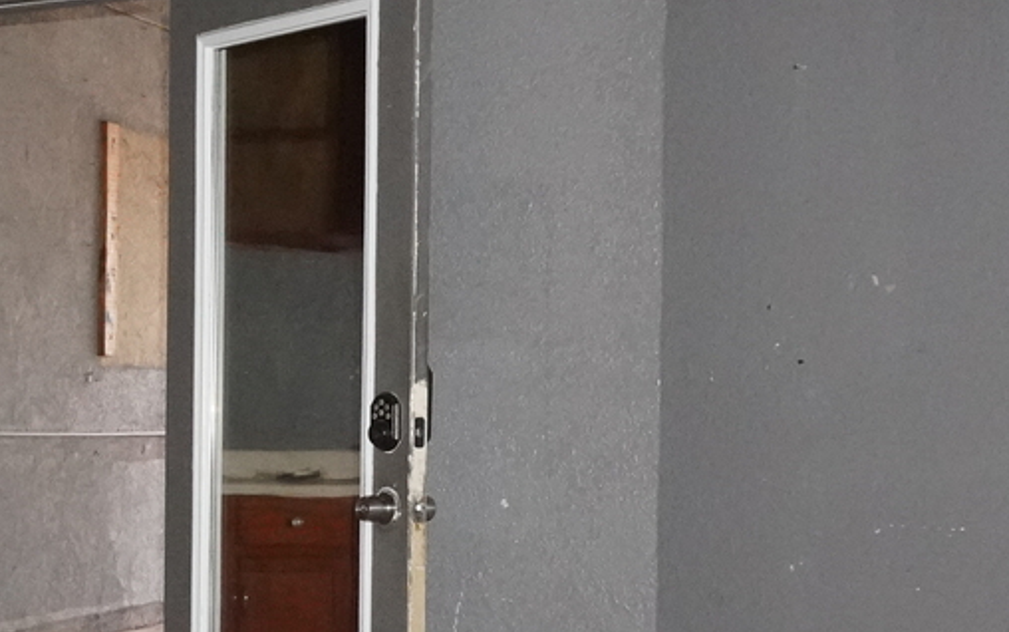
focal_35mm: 78
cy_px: 451
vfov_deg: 16.7
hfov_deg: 24.4
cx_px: -151
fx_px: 2146
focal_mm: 16
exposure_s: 1/160
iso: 5000
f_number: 10
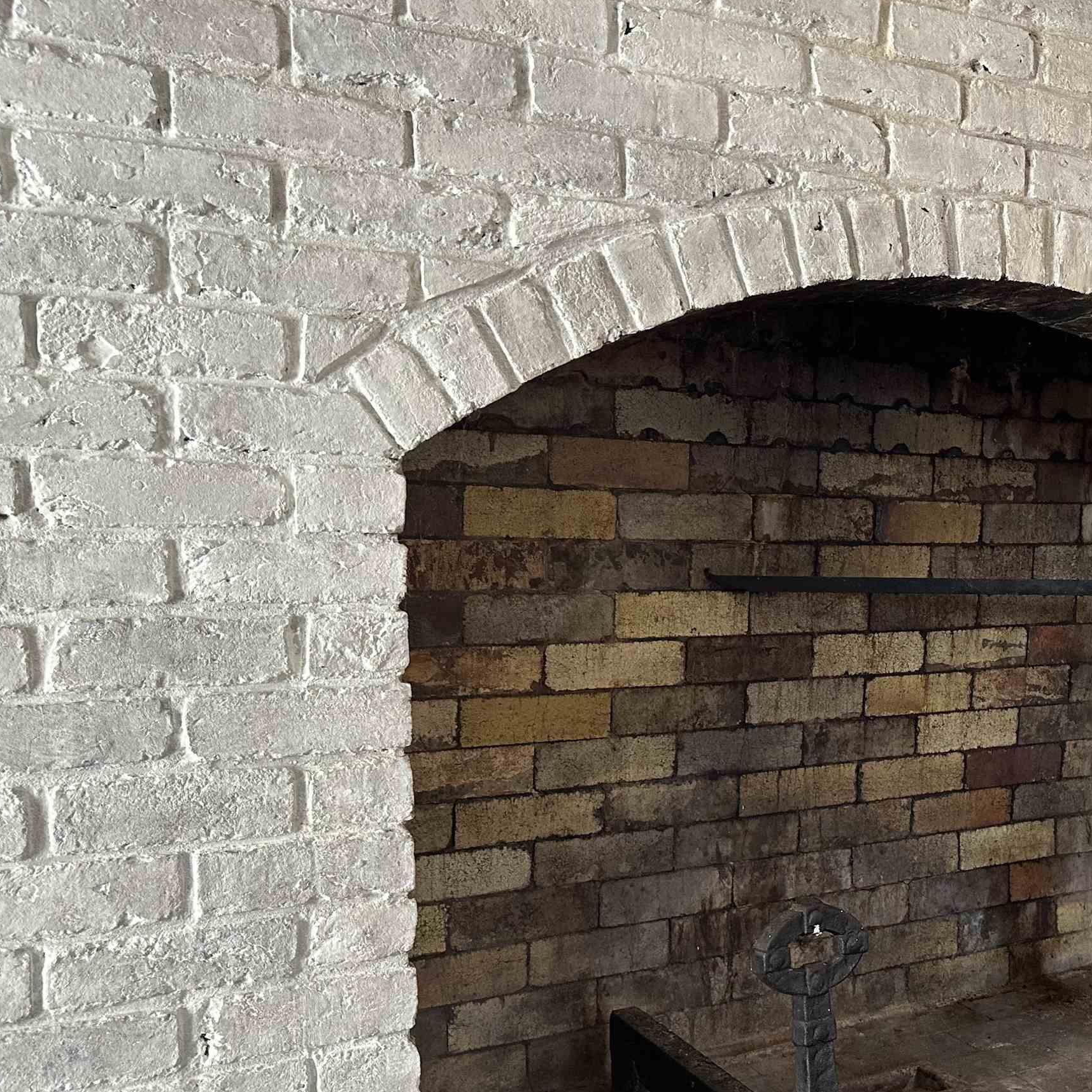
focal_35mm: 38
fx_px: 1356
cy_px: 627
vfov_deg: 43.7
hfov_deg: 41.4
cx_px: 920
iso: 250
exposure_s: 1/60
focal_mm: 6.86
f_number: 1.78
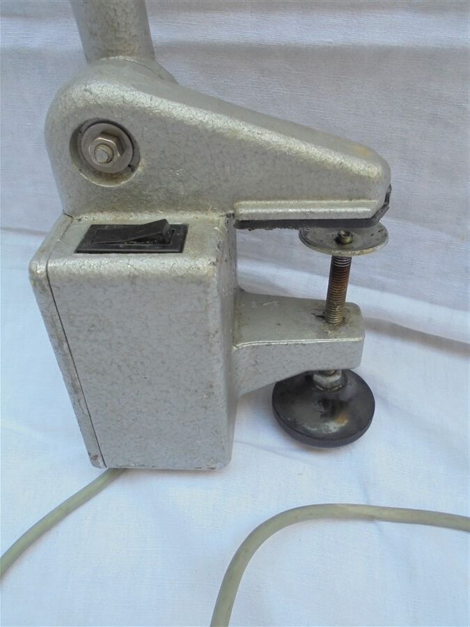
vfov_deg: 61.7
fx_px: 525
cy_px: 314
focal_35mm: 29
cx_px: 235
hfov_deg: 48.2
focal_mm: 5.3
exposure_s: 1/30
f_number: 3.7
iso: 100
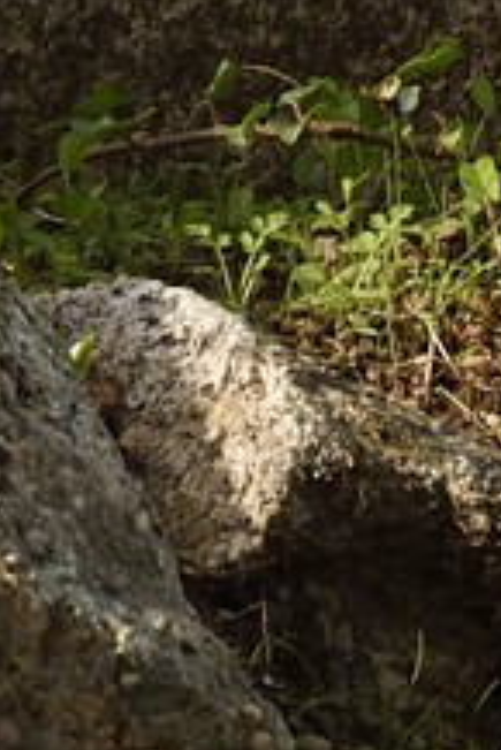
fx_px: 10733
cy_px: -1694
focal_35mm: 515
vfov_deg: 3.9
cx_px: 176
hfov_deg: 2.7
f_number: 13
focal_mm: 70
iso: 200
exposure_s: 1/200
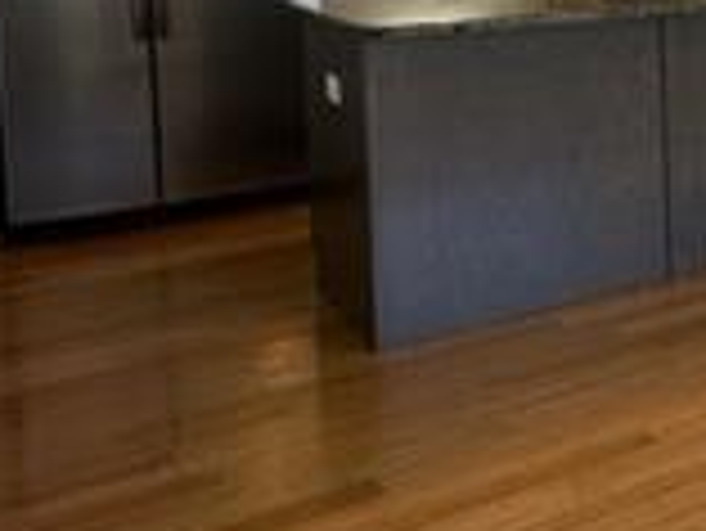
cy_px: -54
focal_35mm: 57
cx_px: 1174
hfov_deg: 23.4
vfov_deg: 24.0
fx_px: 1163
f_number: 2.2
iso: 125
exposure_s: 1/120
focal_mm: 2.22
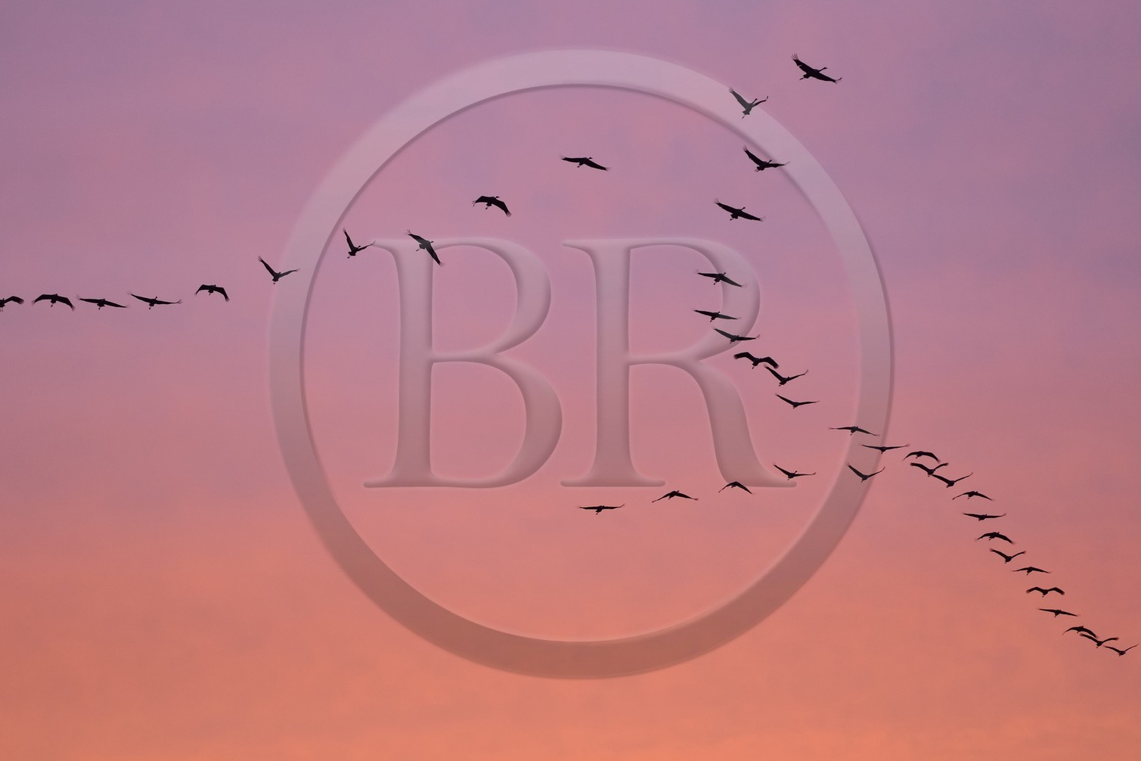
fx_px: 6719
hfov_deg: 9.7
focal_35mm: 212
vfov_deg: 6.5
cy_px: 364
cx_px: 578
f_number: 4
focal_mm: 200
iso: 800
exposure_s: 1/500
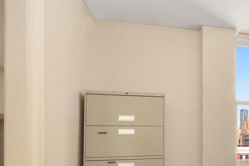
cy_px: 141
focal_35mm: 35
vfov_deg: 36.1
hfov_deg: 46.7
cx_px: 242
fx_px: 242
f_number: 22
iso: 500
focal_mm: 14
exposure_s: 1.5
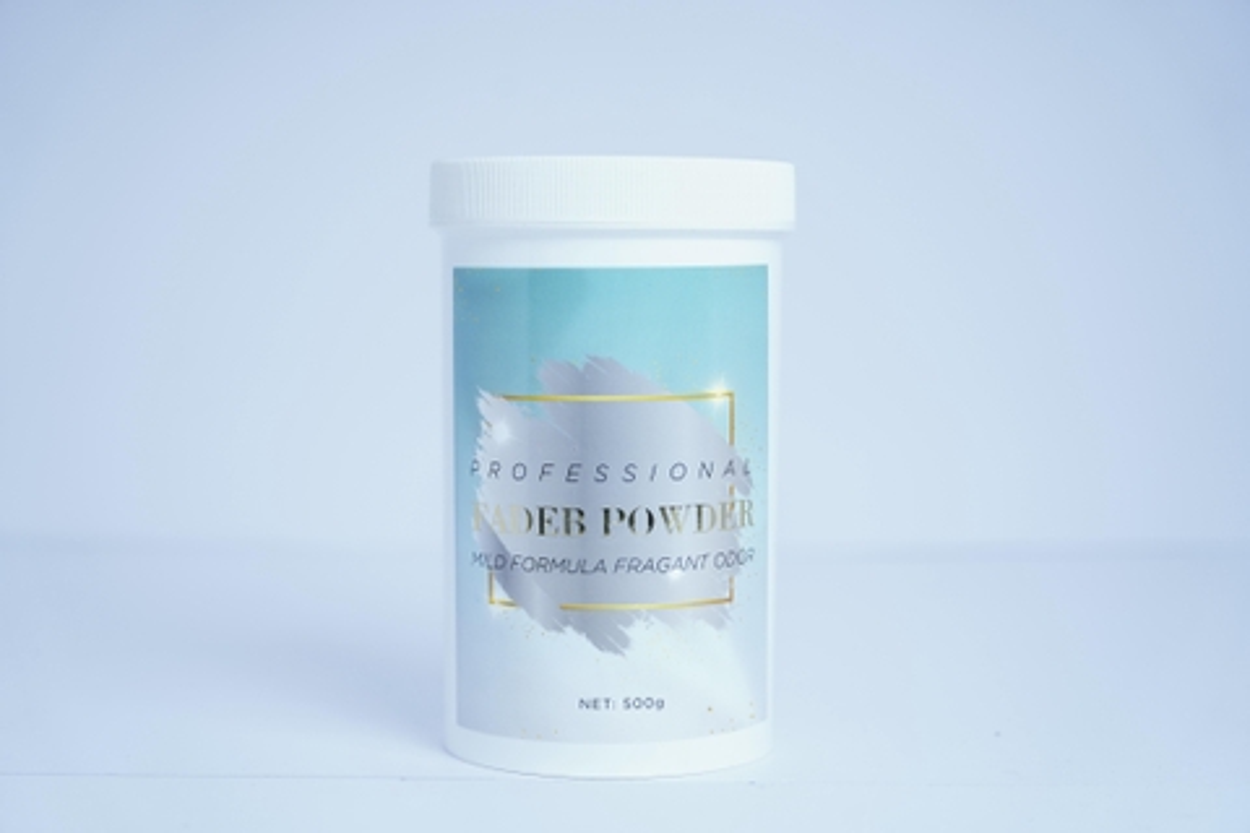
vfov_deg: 19.5
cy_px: 416
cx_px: 625
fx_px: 2430
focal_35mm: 70
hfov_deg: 28.8
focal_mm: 70
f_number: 4
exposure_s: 1/125
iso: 400
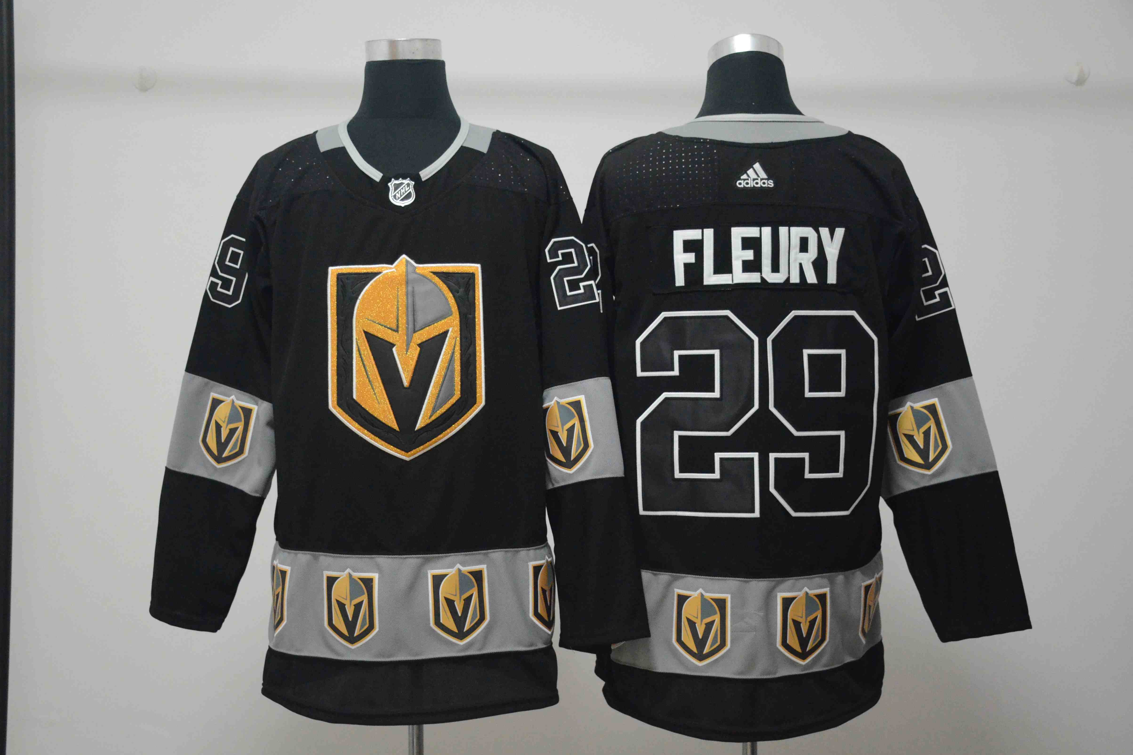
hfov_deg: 46.9
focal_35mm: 42
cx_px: 581
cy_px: 379
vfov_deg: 32.3
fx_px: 1306
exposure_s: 1/80
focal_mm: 27
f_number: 4.5
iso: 4000
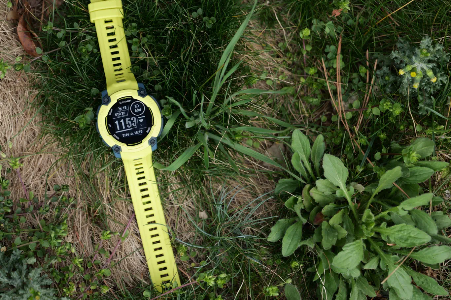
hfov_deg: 16.6
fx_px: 1540
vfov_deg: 11.1
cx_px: 190
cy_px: 140
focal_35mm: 123
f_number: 4
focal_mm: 105
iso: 100
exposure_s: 1/160
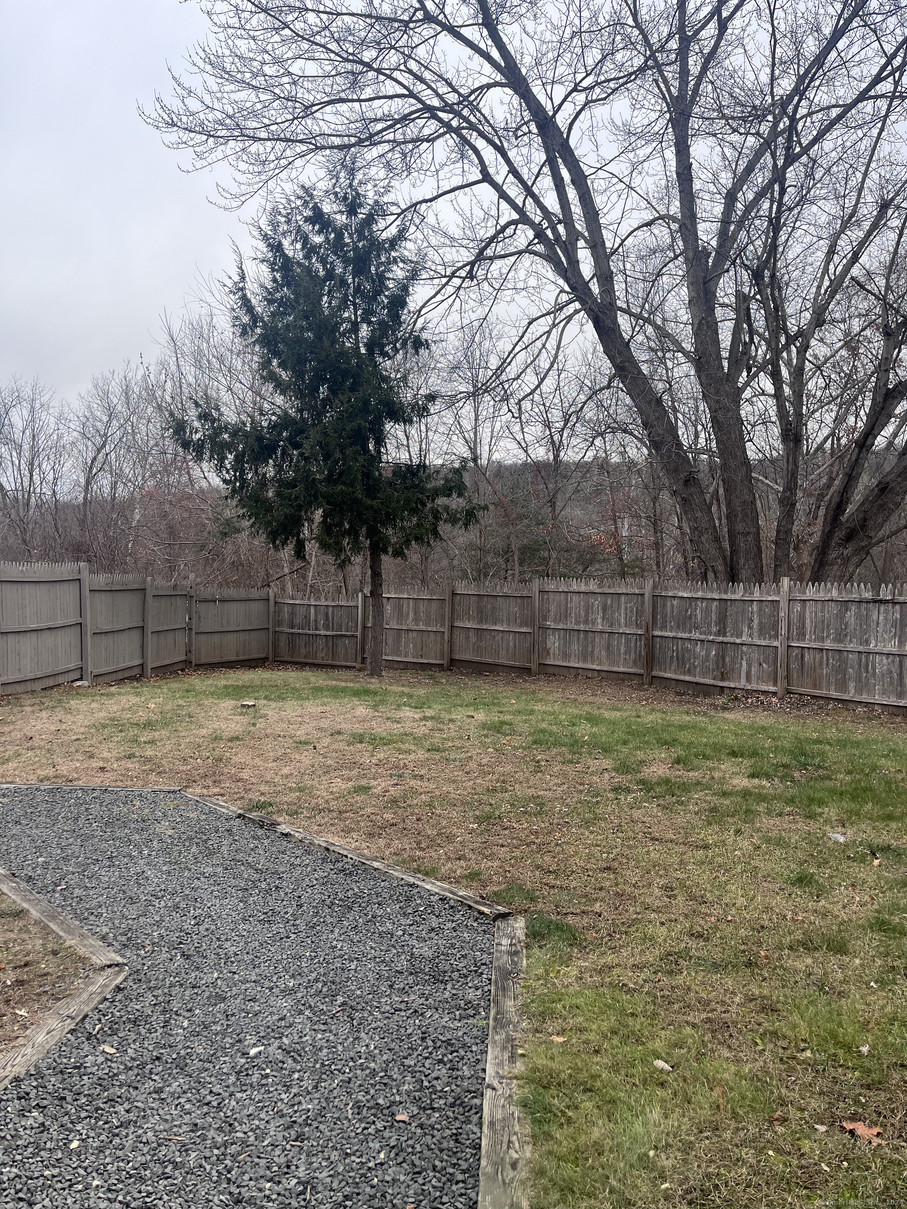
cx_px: 454
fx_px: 908
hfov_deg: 53.1
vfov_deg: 67.3
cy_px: 604
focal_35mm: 26
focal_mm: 5.1
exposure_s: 1/459
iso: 50
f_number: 1.6
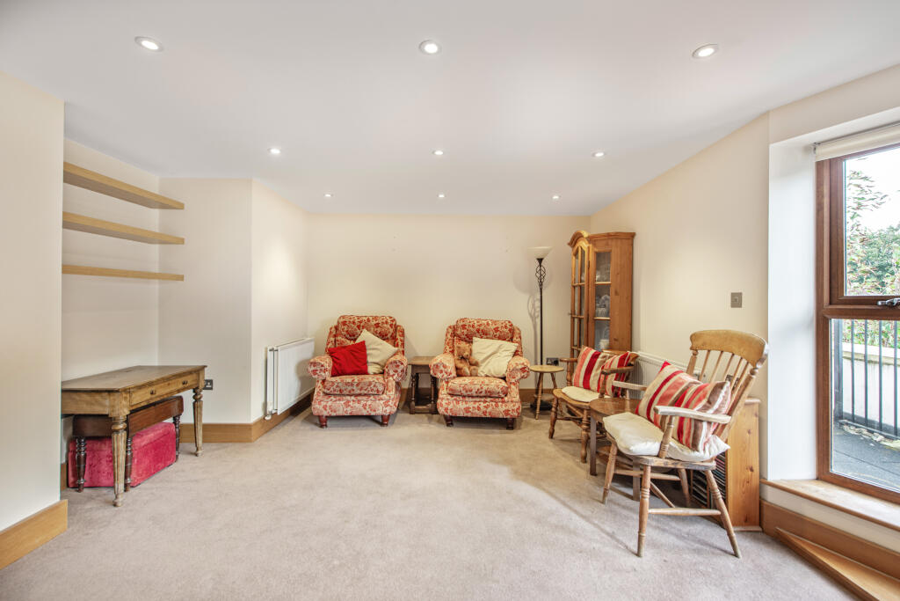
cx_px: 450
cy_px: 300
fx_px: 400
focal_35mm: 16
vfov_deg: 73.8
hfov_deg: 96.7
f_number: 8
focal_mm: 16
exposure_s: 1/10
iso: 125
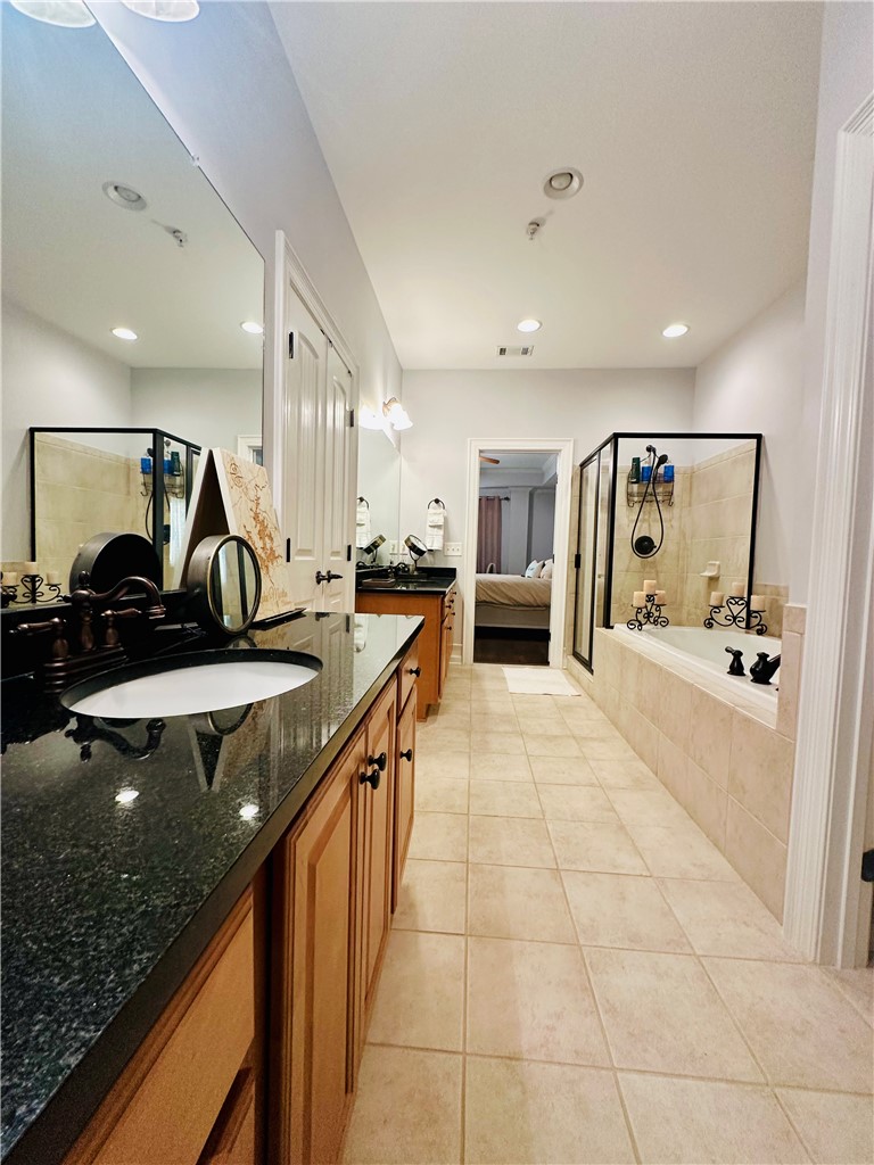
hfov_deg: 85.7
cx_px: 437
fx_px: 471
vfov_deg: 102.1
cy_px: 582
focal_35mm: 14
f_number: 2.2
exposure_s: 1/120
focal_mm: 2.22
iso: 250
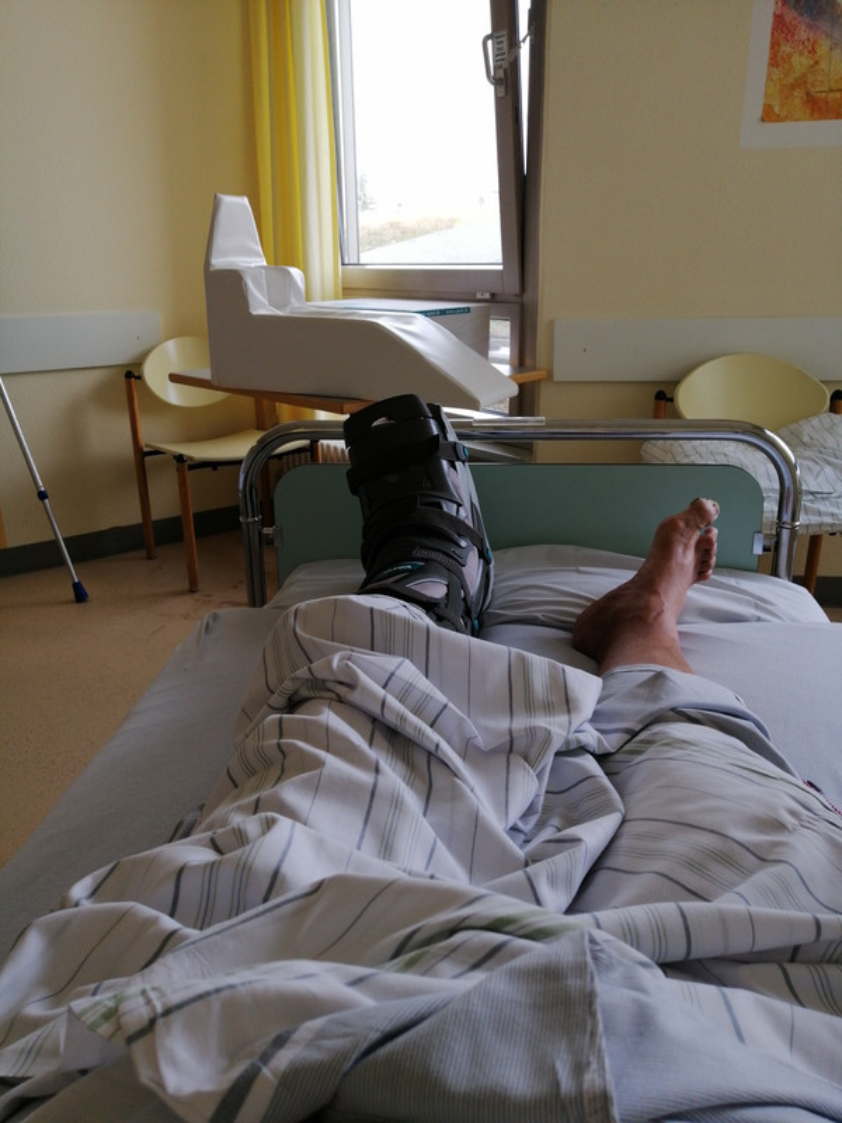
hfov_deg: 51.4
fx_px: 876
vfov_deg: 65.3
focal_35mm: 27
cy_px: 562
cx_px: 421
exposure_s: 1/103
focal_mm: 3.95
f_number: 1.8
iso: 50
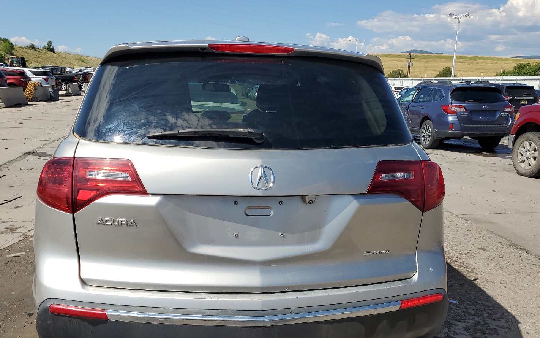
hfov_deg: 61.2
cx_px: 260
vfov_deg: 40.5
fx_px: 456
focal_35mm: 31
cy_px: 193
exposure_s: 1/5000
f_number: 1.5
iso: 50
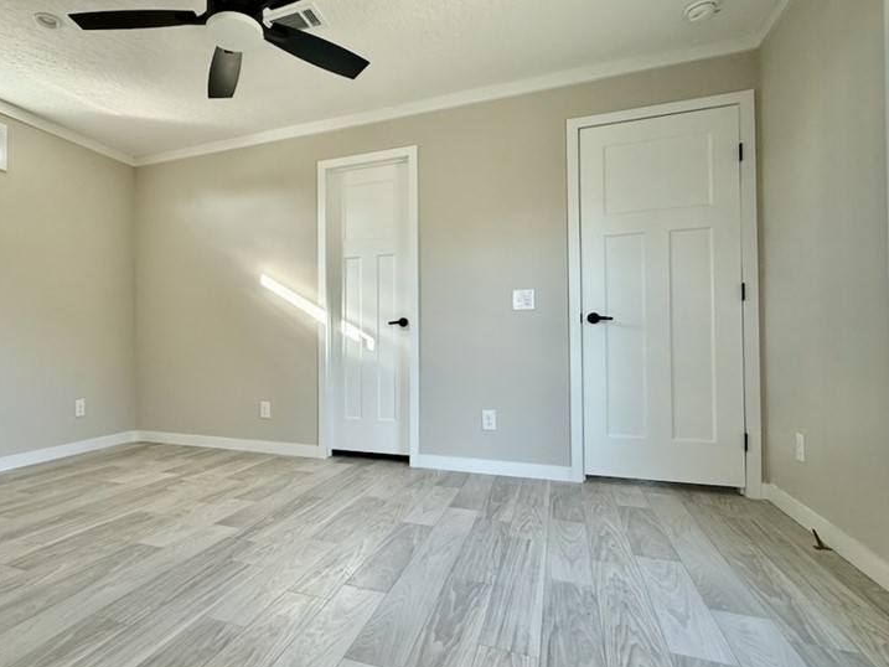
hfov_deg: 80.2
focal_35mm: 20
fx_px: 514
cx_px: 334
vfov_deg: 66.0
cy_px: 347
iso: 160
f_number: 2.2
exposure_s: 1/144
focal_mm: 2.22
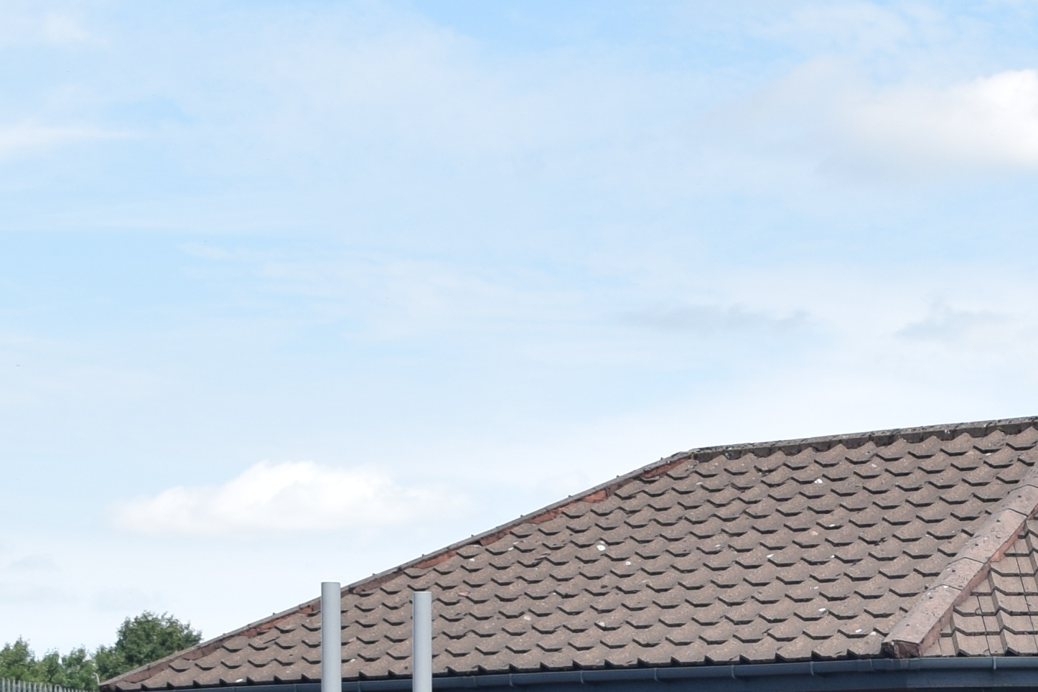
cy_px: 882
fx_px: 3229
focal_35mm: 112
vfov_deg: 11.9
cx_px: 1304
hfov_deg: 17.3
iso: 200
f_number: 5
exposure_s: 1/800
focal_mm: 18
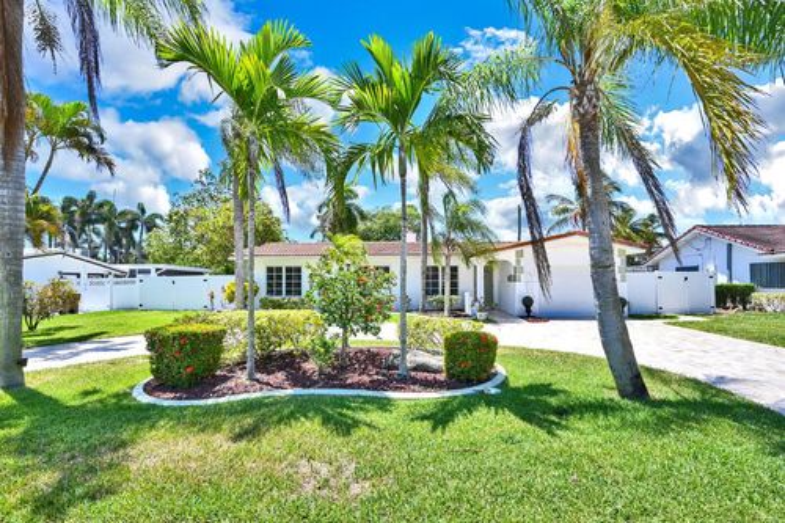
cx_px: 392
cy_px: 262
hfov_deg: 98.6
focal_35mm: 16
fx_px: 338
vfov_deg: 75.5
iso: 280
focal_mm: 15.5
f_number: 11
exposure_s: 1/350
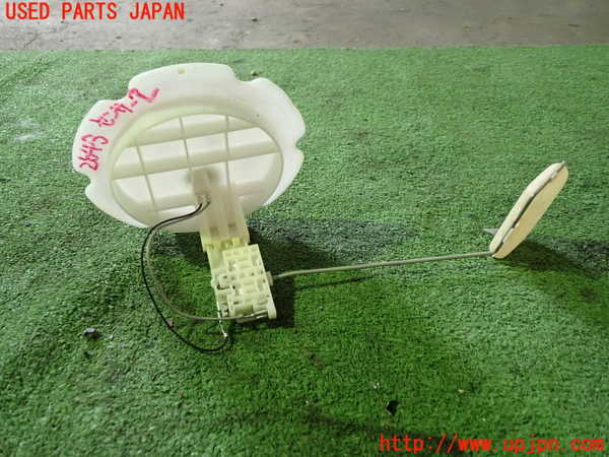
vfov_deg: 46.8
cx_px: 304
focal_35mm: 30
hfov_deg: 60.0
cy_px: 228
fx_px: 528
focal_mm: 5.4
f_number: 2.3
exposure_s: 1/30
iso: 320
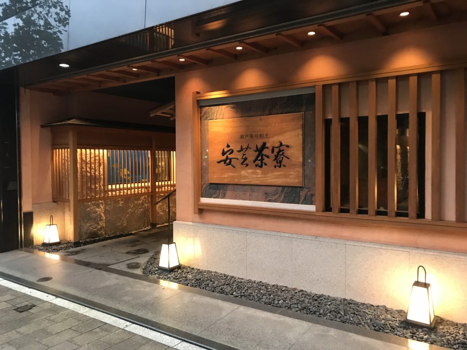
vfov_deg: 49.7
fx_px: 378
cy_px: 175
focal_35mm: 28
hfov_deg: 63.4
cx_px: 234
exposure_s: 1/15
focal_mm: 3.99
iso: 80
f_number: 1.8
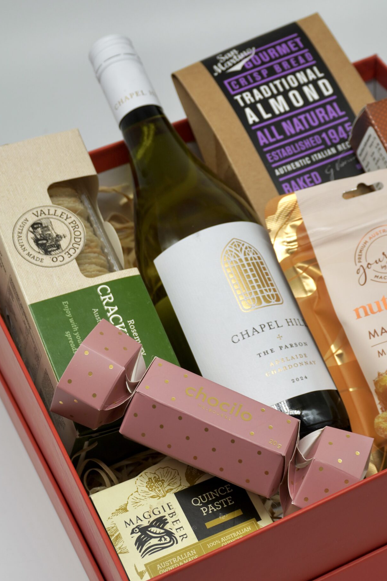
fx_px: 1188
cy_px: 247
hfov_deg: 18.4
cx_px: 258
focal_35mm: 74
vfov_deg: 27.4
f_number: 6.3
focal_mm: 35
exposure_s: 1/80
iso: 100
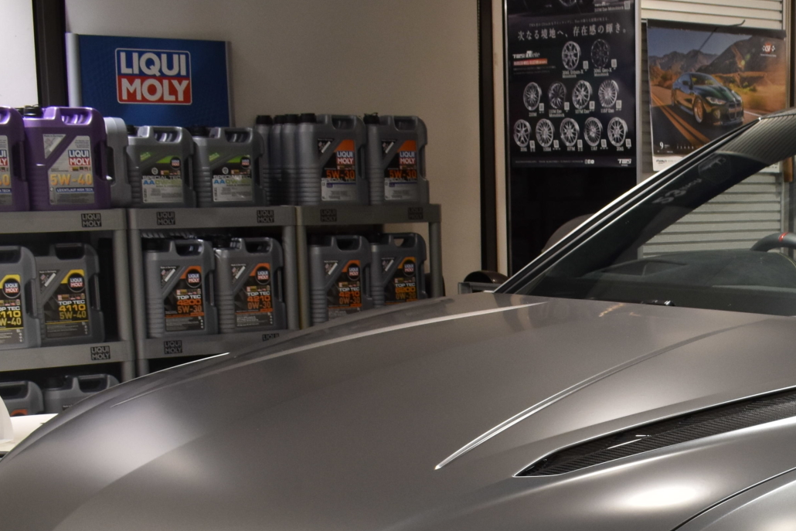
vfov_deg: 16.1
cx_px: 798
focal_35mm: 82
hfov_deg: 23.7
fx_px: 1813
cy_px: 609
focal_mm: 22
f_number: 8
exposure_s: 1/30
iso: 560
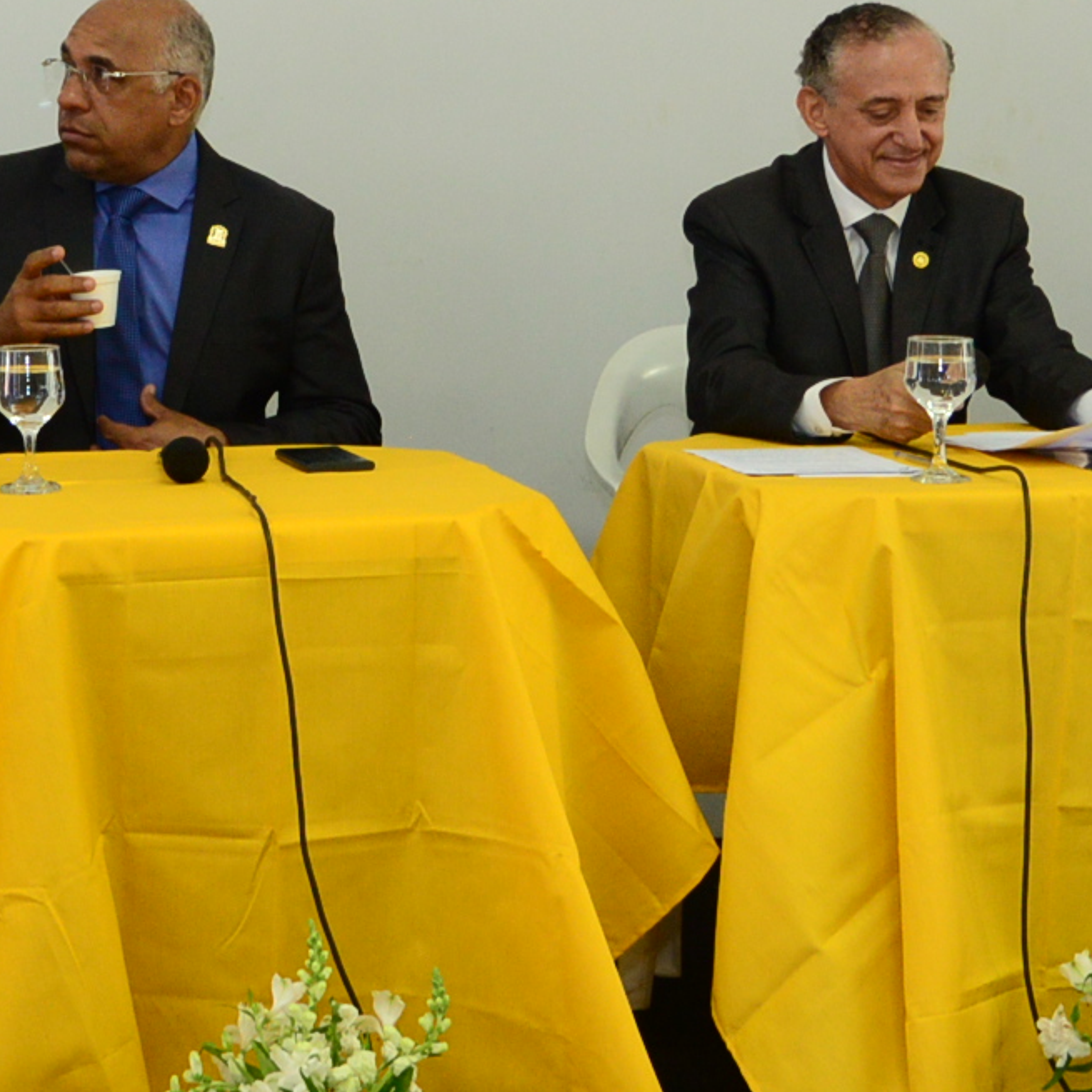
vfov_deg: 14.1
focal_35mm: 121
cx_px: 457
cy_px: -85
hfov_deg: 14.4
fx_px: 4319
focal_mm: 31
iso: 1600
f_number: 4
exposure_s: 1/125
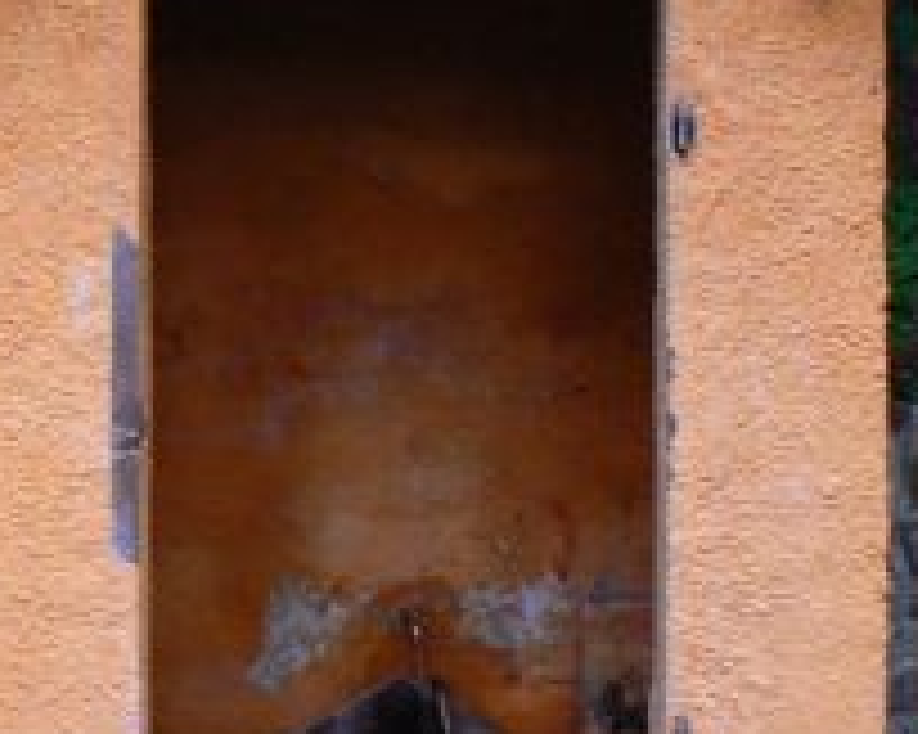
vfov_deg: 17.8
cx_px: 279
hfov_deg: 22.1
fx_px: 2335
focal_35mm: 86
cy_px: 191
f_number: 2.8
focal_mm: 6
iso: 200
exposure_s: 1/13
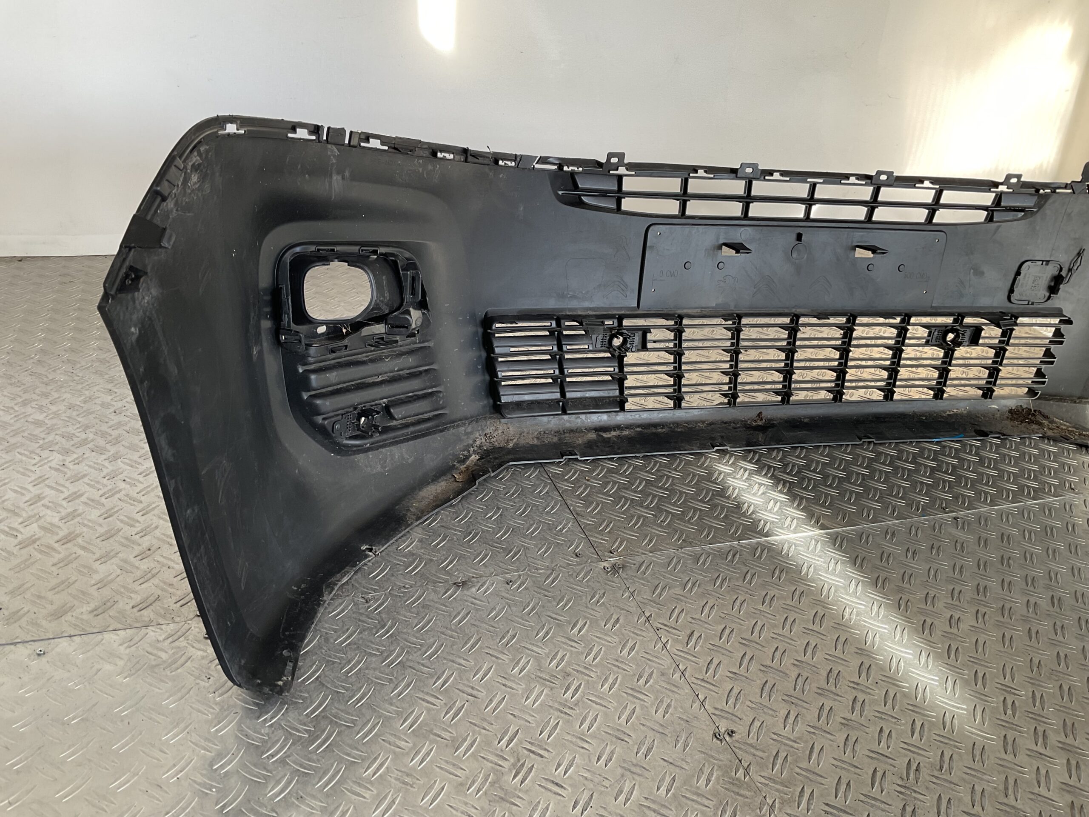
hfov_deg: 61.7
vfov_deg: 48.2
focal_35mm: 29
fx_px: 912
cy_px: 408
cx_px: 544
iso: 25
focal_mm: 3
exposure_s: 1/100
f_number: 1.8
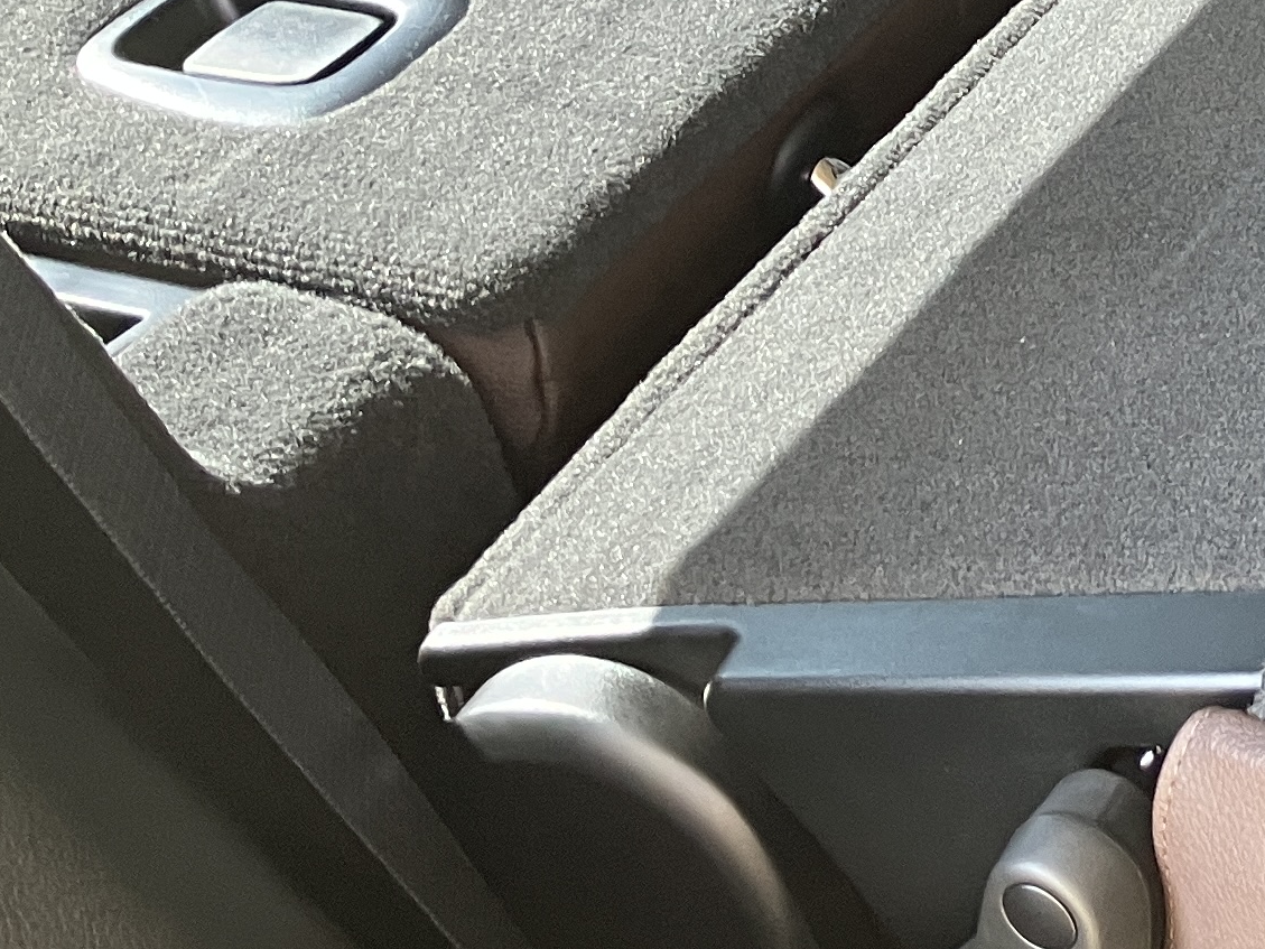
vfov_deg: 14.1
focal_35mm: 100
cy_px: -325
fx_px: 3655
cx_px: 1850
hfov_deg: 17.8
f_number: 1.8
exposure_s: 1/71
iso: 80
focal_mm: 3.99
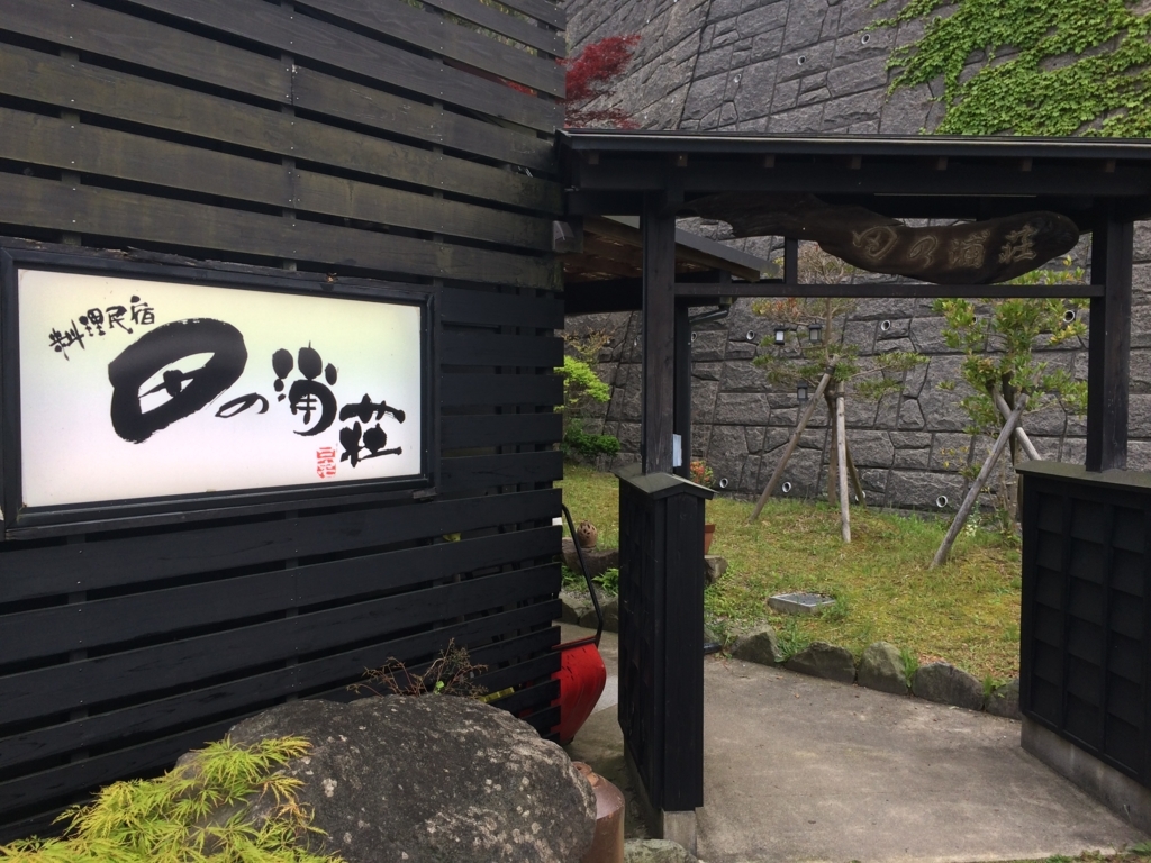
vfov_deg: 48.2
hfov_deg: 61.7
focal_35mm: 29
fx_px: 964
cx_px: 576
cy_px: 432
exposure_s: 1/120
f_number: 2.2
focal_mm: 4.15
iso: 50
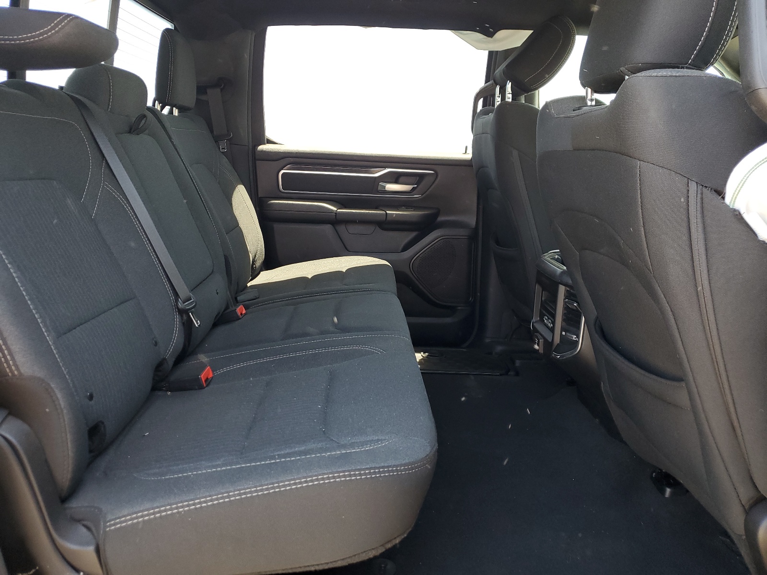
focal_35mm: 26
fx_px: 576
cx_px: 384
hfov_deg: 67.3
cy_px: 288
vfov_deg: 53.1
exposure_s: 1/120
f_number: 1.5
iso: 76
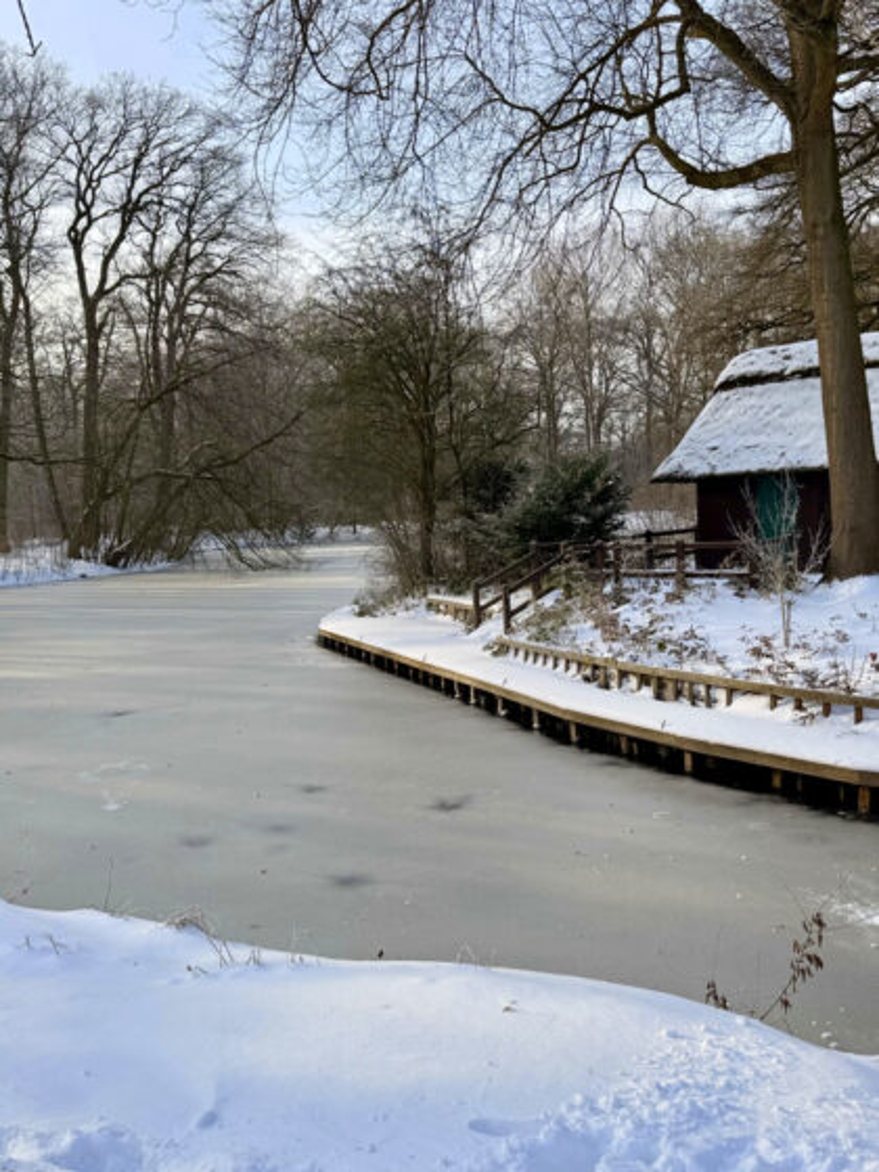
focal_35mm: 24
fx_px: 813
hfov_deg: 56.8
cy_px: 586
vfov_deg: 71.6
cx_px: 440
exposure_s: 1/2525
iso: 80
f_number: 1.78
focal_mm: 6.76
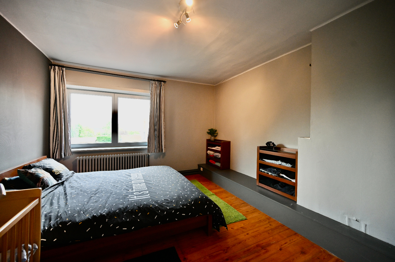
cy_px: 131
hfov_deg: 104.3
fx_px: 153
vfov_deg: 81.1
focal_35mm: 14
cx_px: 198
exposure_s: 1/125
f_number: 4
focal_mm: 14
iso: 1250
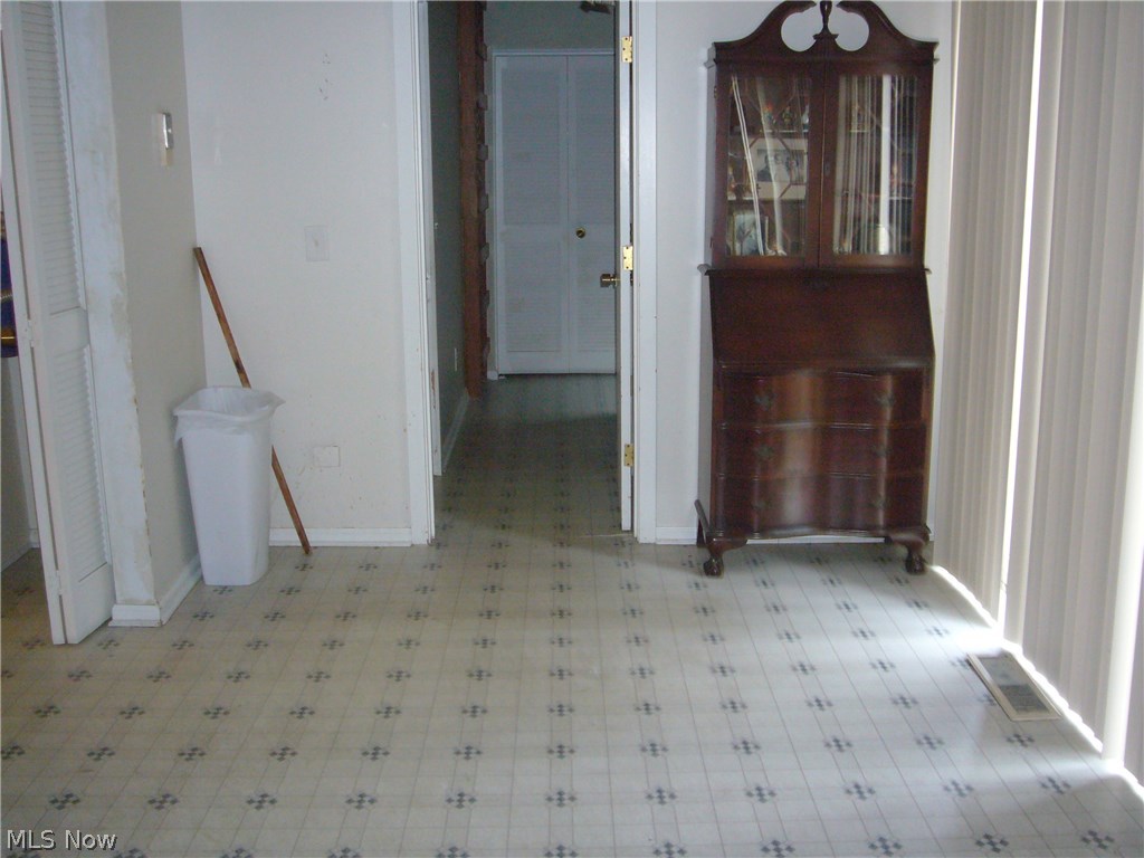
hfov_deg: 50.1
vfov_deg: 38.7
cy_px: 429
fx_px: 1223
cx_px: 572
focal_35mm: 37
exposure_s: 1/8
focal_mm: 6.1
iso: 200
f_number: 3.1
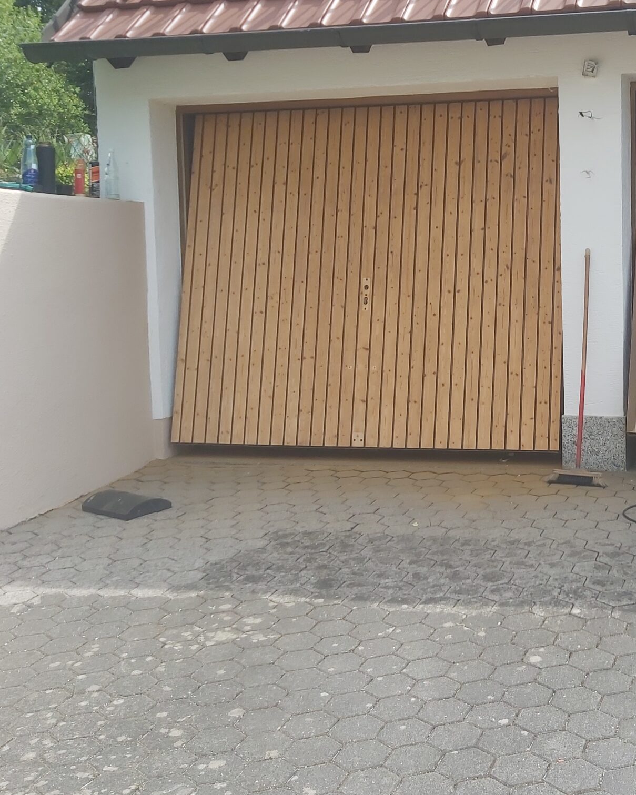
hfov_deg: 32.9
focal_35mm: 43
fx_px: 1012
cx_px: 589
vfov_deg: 42.8
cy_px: 354
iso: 64
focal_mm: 3.92
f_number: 1.7
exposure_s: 1/1239
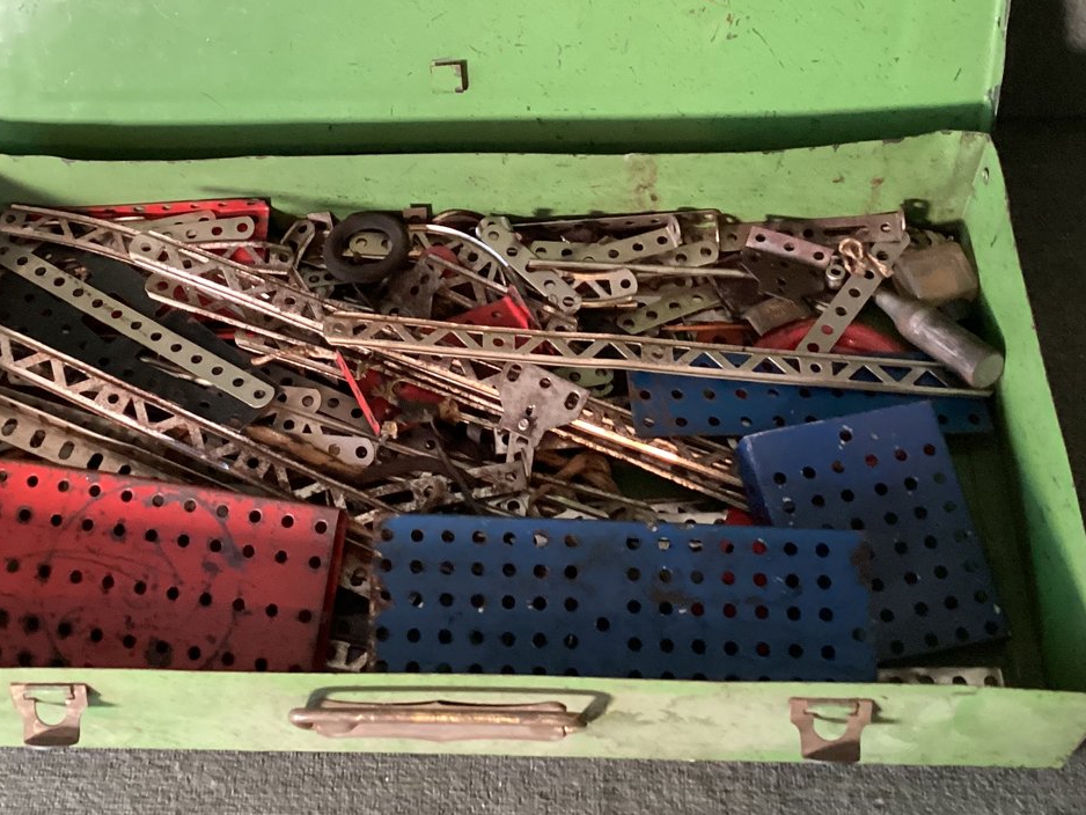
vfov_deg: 28.7
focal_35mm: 50
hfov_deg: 38.0
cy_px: 204
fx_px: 1569
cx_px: 424
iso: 320
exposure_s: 1/40
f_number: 2.4
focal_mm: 3.3
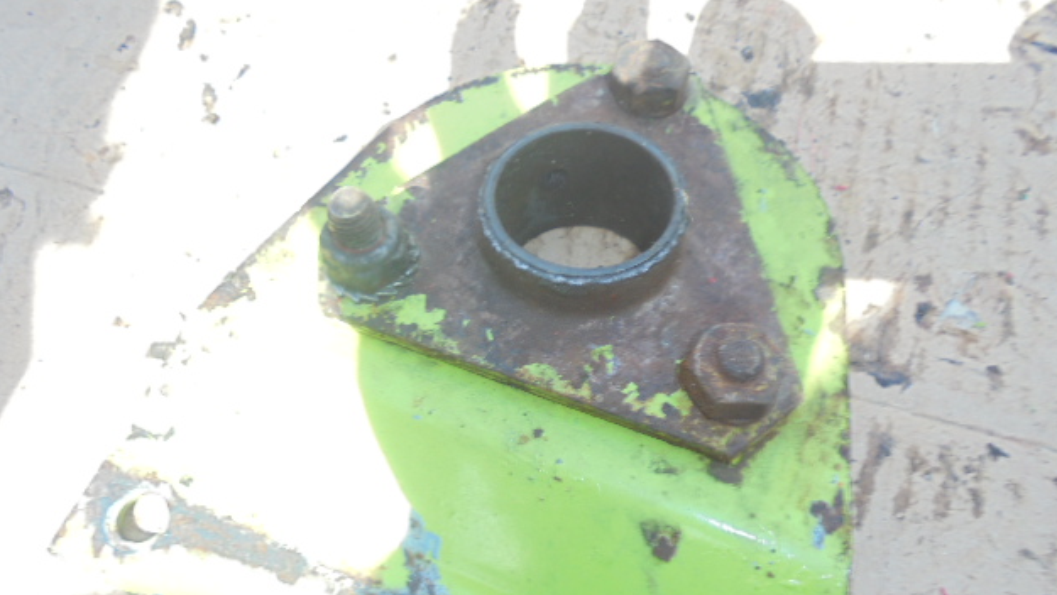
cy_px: 362
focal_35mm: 29
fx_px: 813
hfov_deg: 66.0
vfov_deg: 40.0
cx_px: 538
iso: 100
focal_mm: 4.6
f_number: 3.5
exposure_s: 1/160
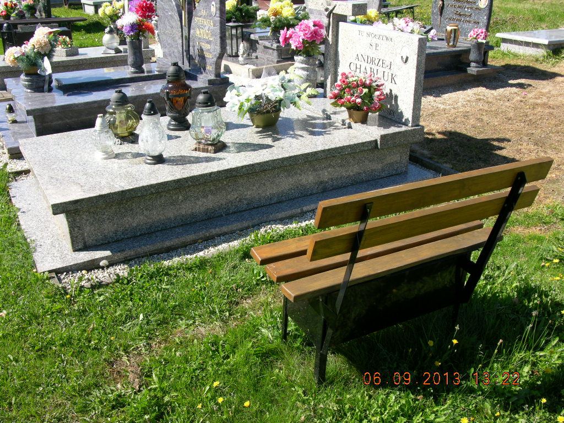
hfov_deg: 52.6
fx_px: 570
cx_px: 282
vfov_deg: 40.7
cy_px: 212
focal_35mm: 35
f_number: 5
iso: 50
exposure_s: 1/180
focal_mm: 8.9
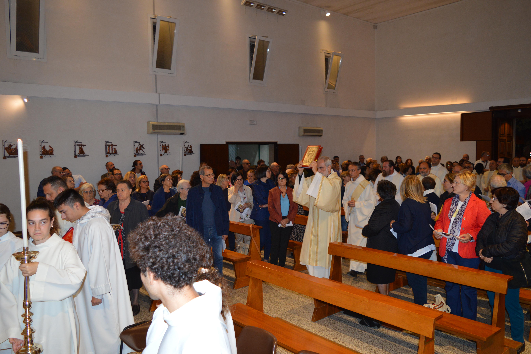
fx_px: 413
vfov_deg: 46.4
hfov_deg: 65.5
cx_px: 274
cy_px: 174
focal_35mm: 28
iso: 400
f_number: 4
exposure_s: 1/80
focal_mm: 18
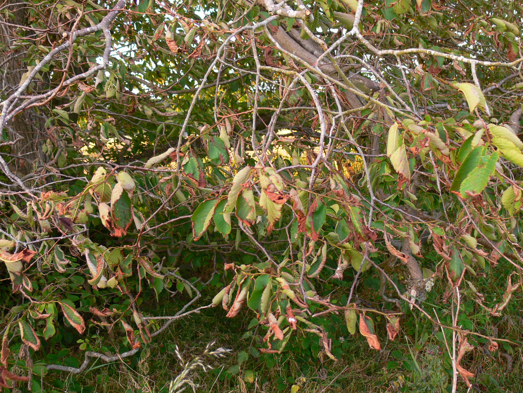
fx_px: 635
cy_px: 185
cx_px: 307
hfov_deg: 44.6
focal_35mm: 42
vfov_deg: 34.3
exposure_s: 1/30
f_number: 2.8
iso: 80
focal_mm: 7.4
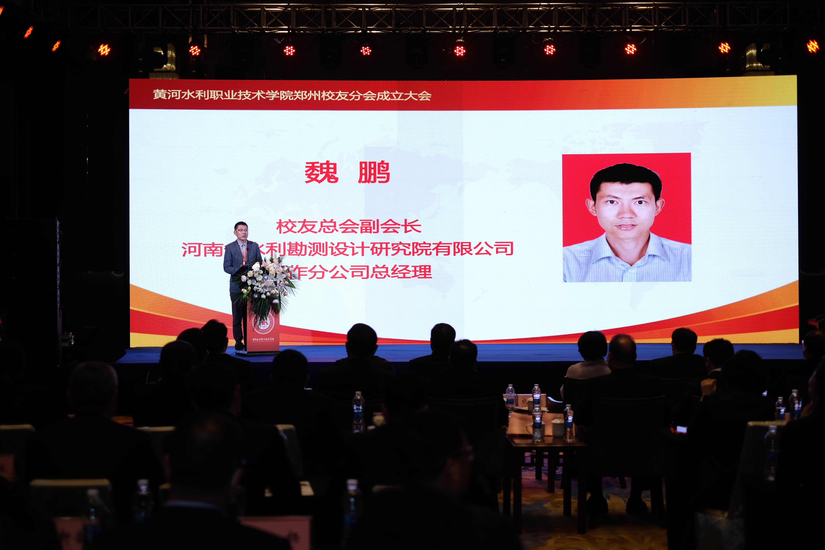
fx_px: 1214
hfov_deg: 37.5
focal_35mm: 53
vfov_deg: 25.5
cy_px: 275
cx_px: 412
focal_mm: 35
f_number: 1.8
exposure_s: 1/200
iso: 100
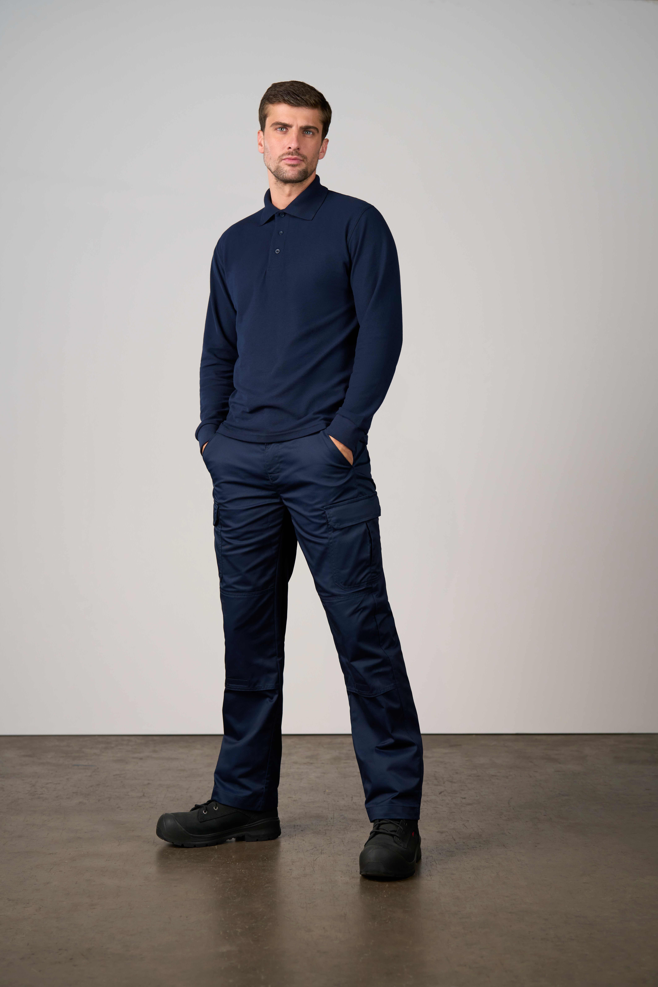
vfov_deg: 39.6
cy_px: 494
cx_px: 329
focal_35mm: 50
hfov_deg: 27.0
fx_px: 1371
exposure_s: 1/160
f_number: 3.5
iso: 500
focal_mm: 50
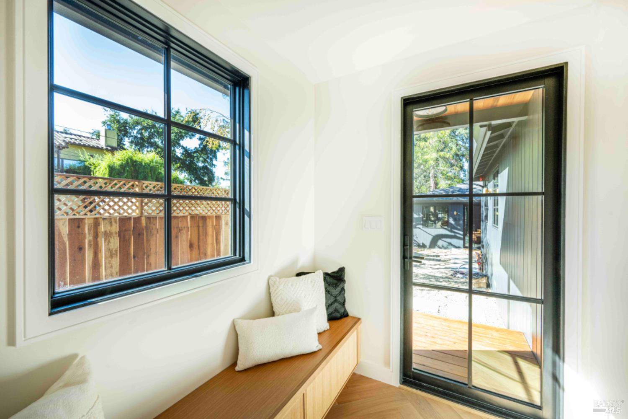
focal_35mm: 14
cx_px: 314
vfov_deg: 81.2
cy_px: 210
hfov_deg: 104.3
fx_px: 244
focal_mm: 14
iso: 400
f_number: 9
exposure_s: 1/40
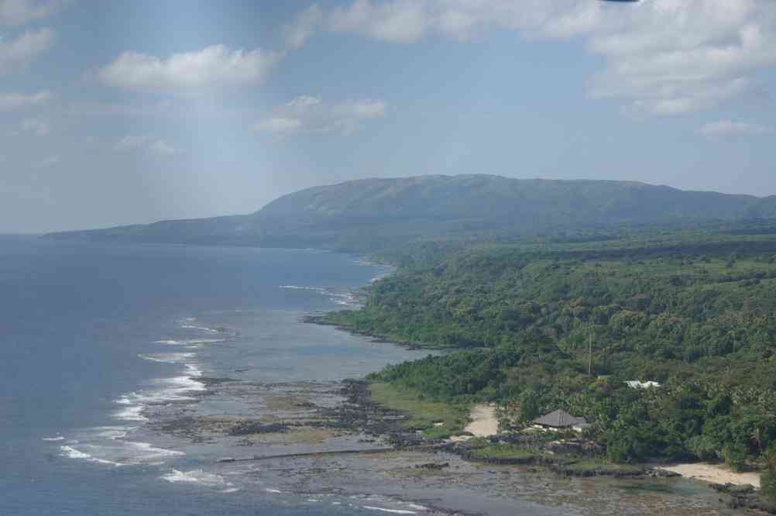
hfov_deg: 28.1
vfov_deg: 18.9
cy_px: 258
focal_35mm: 72
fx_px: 1550
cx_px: 388
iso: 100
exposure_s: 1/180
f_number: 8
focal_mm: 47.5
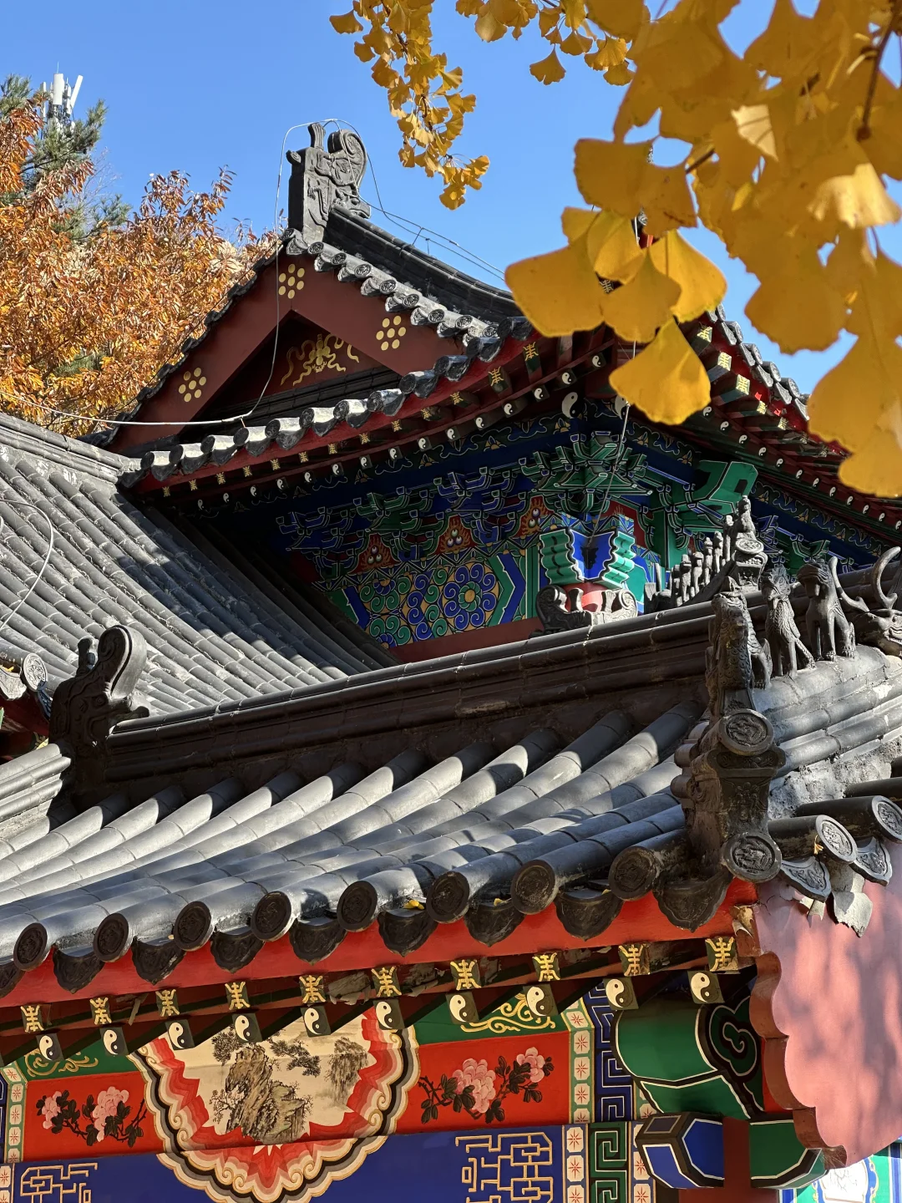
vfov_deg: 25.3
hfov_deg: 19.1
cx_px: 451
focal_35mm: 77
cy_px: 602
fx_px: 2675
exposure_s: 1/125
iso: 32
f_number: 2.8
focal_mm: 9
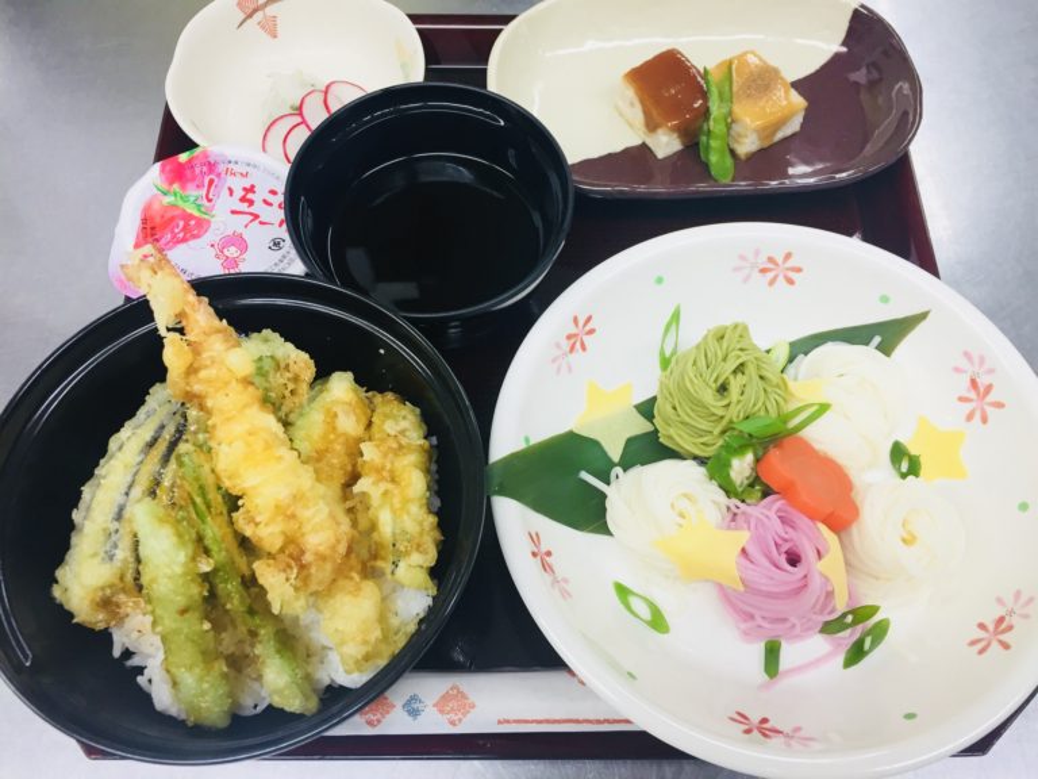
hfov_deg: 61.7
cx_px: 519
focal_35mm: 29
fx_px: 870
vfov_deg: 48.2
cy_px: 390
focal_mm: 4.15
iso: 32
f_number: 2.2
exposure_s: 1/30
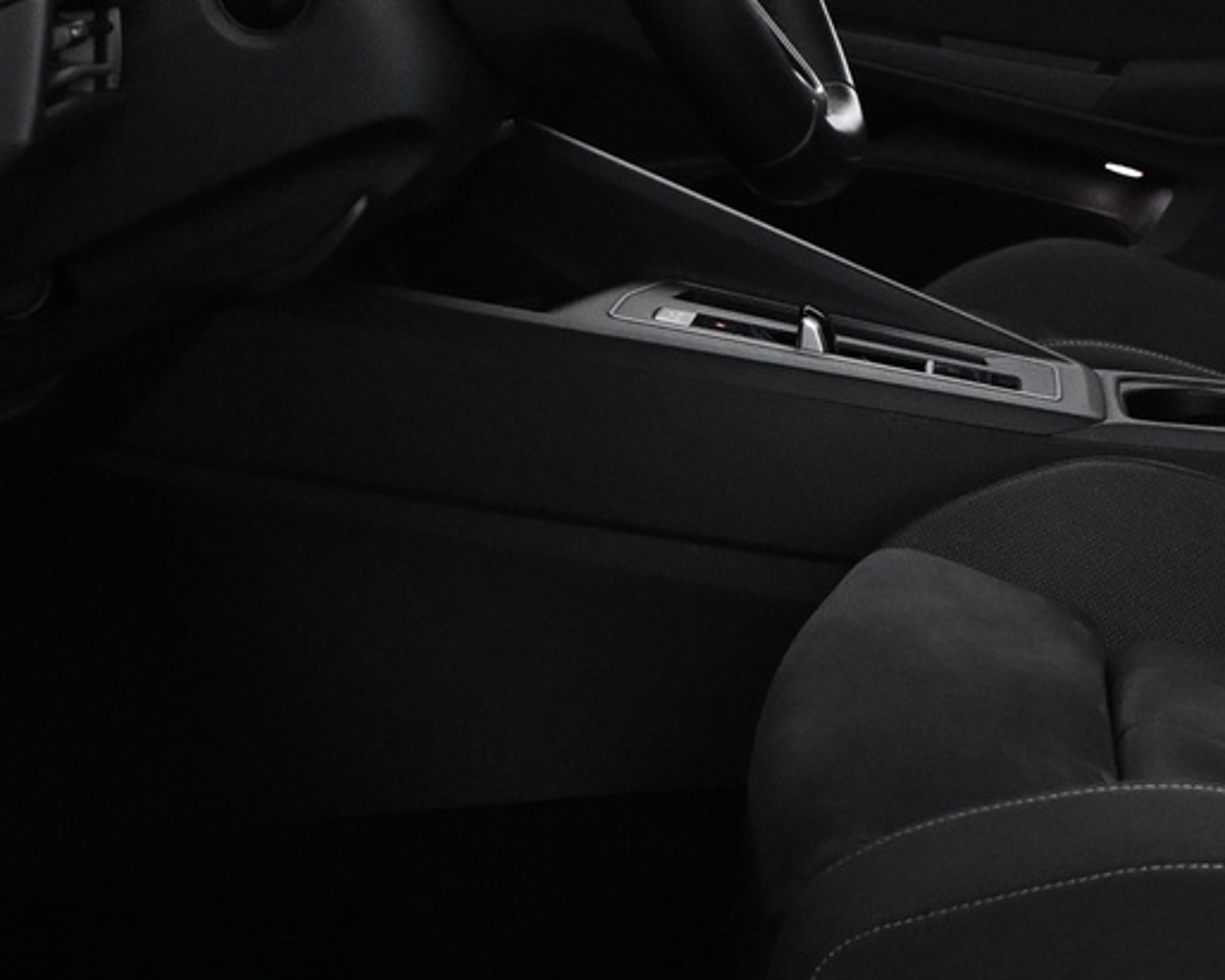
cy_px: -91
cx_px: 1187
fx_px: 2574
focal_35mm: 71
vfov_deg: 20.6
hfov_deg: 25.6
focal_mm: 16
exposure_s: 1/100
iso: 3200
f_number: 3.5
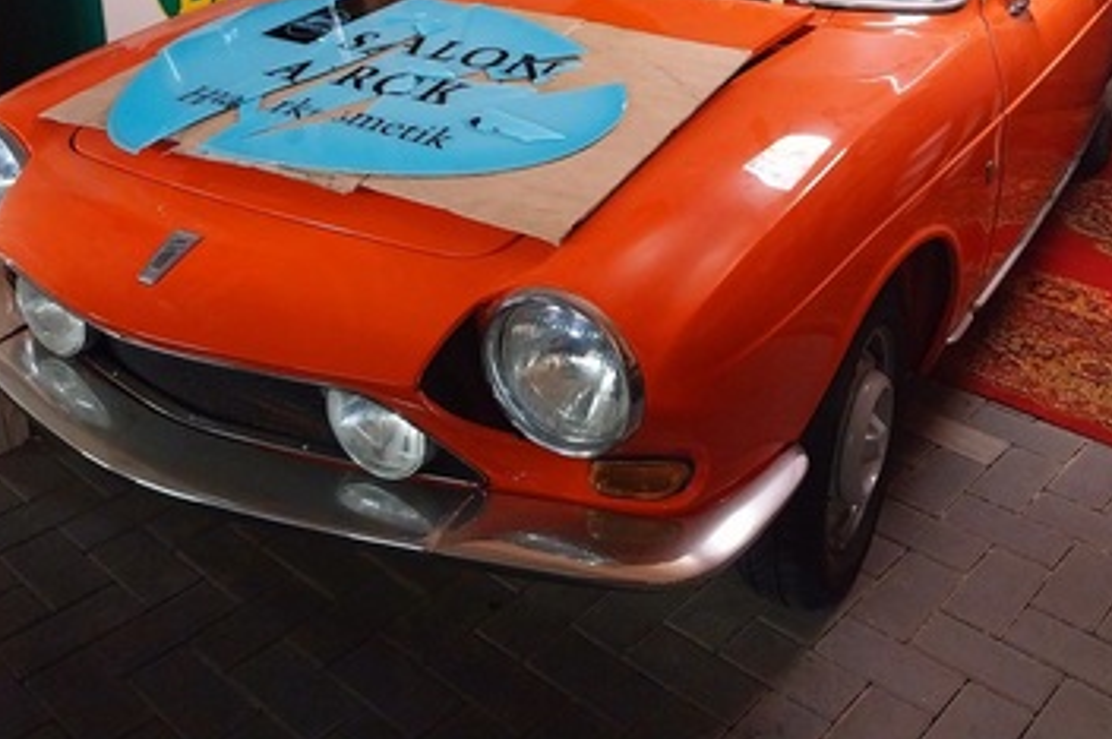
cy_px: 111
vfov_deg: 31.4
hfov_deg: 47.4
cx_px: 595
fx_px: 1265
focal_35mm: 41
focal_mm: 4
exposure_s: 1/25
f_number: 1.8
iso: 500
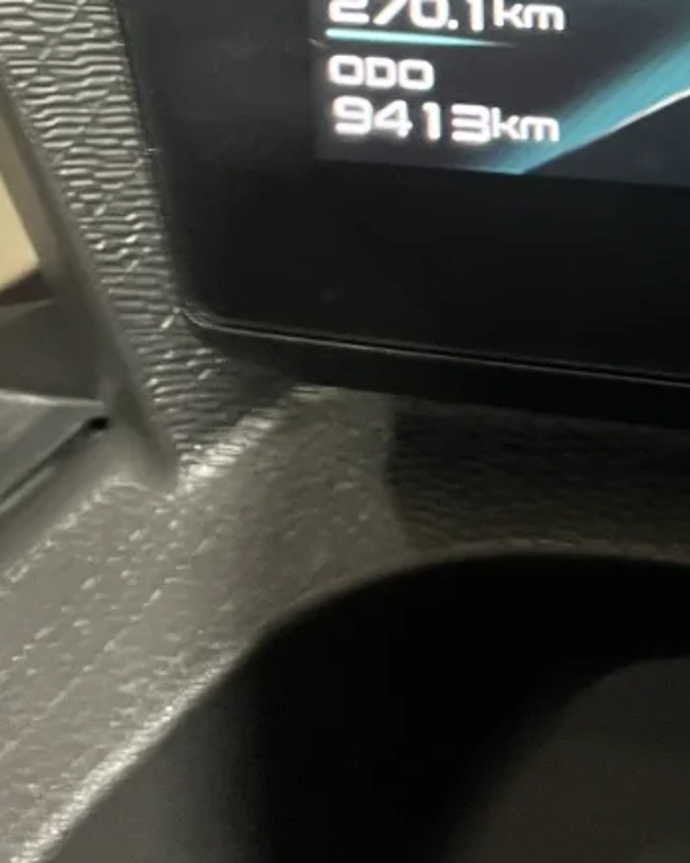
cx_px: 680
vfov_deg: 21.8
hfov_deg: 17.9
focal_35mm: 84
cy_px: -34
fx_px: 2144
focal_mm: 5.1
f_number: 1.6
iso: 400
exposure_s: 1/33
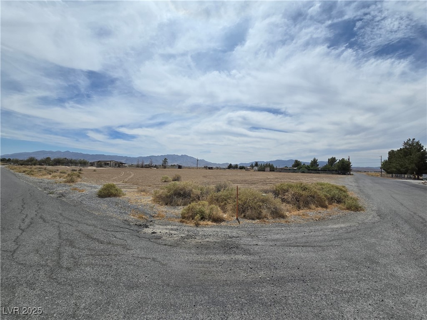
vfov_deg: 89.9
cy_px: 160
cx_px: 214
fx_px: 160
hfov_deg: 106.2
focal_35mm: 13
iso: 50
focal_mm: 2.2
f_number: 2.2
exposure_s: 1/6939
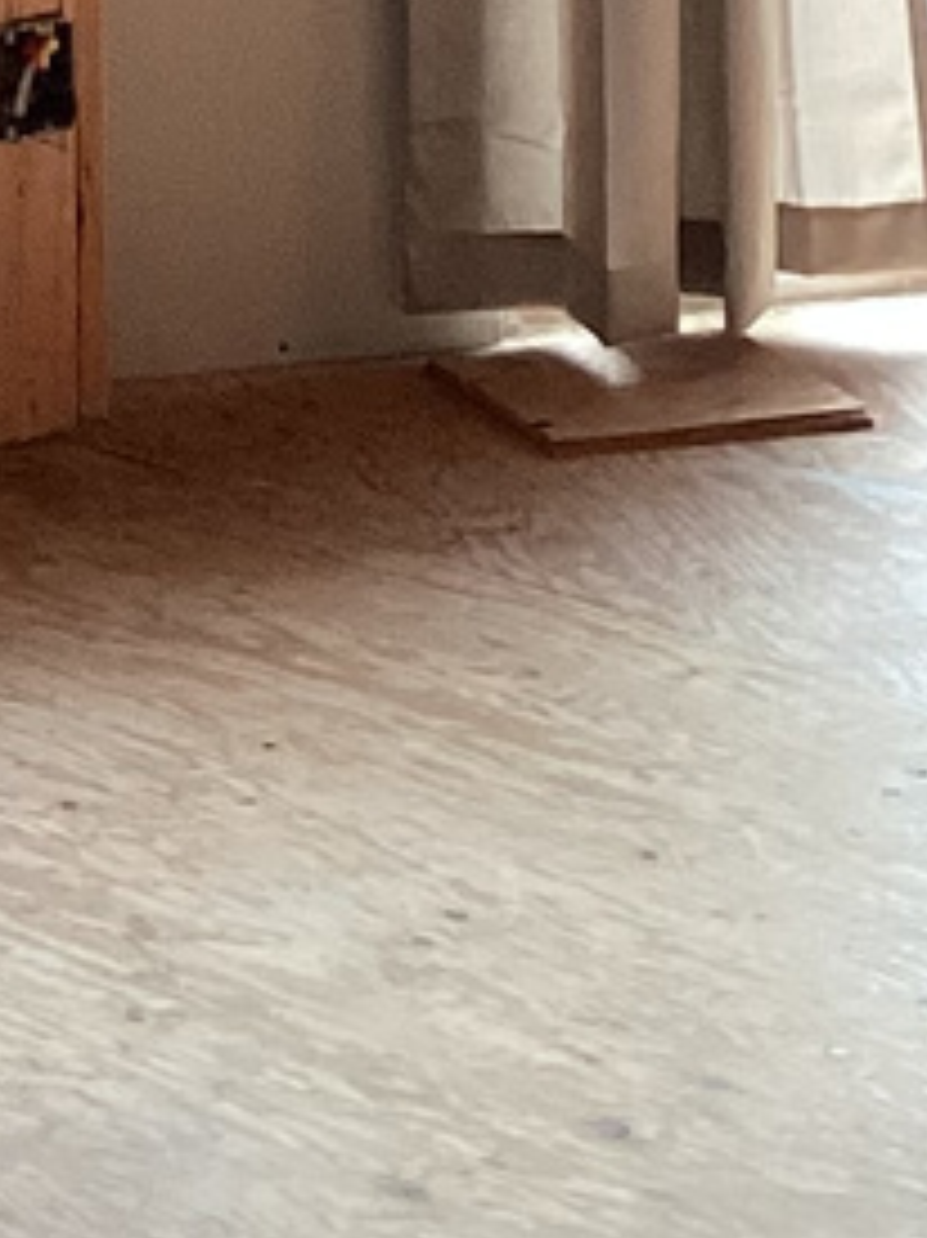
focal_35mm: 173
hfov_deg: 8.5
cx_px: -63
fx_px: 6182
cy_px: -1062
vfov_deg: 10.7
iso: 125
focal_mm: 3.3
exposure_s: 1/60
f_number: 2.4
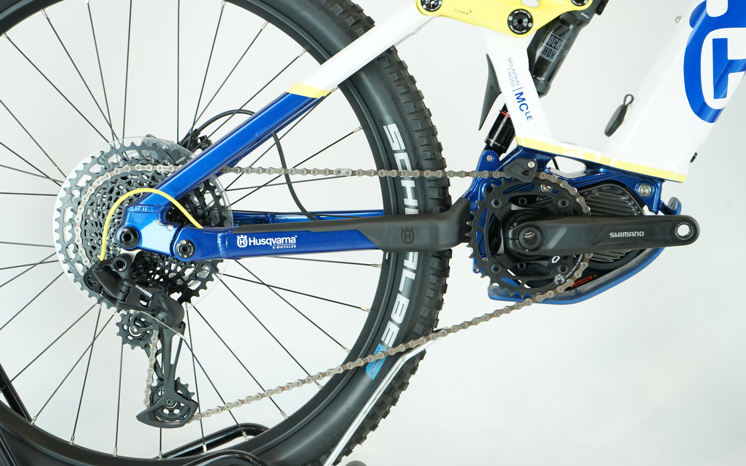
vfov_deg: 18.9
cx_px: 372
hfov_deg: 29.8
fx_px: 1403
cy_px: 215
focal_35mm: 69
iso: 2000
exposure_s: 1/200
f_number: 6.3
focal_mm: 67
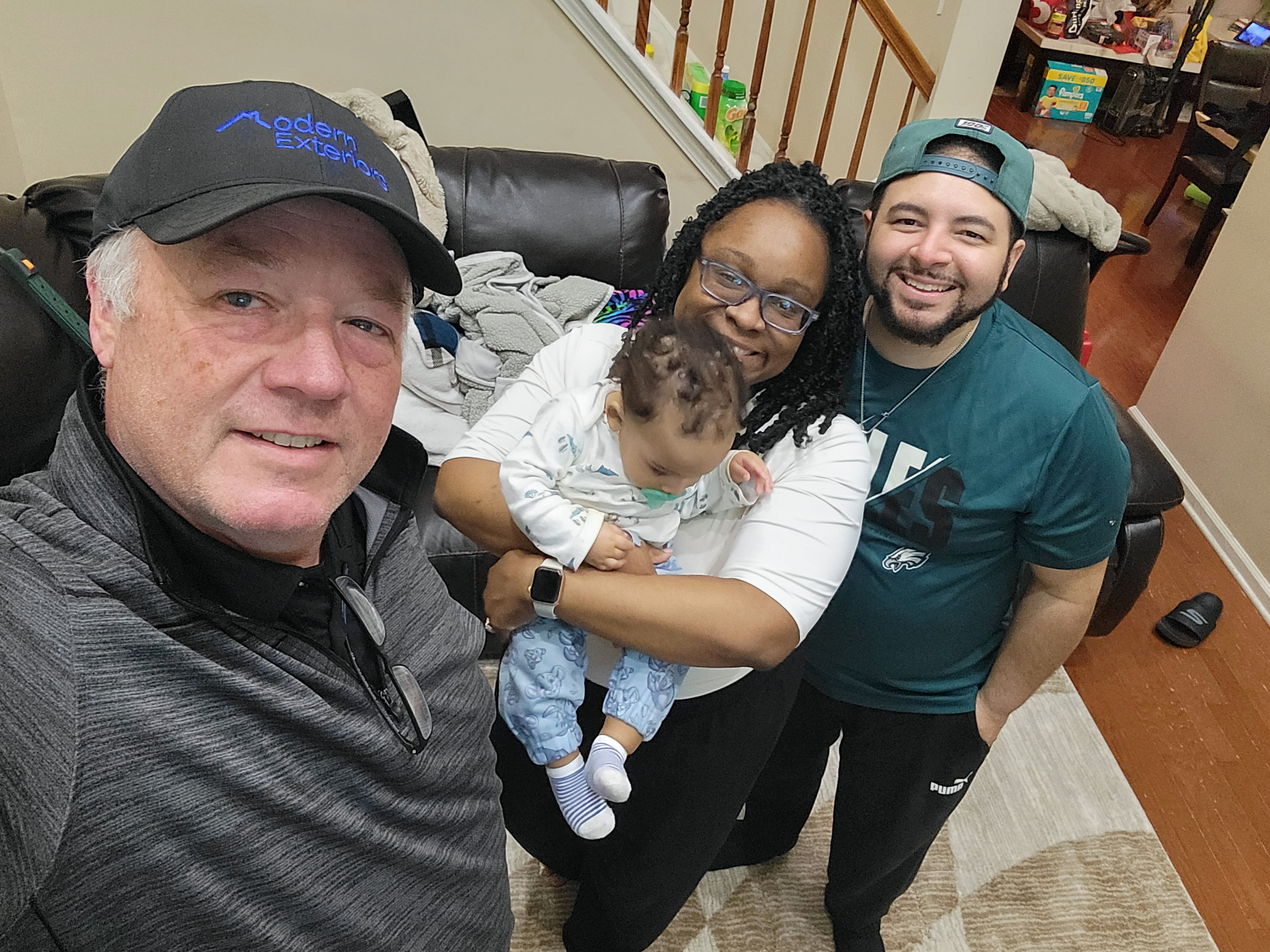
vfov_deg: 54.9
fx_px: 917
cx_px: 635
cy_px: 476
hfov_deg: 69.4
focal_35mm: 25
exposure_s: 1/30
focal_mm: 3.3
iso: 1000
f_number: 2.2
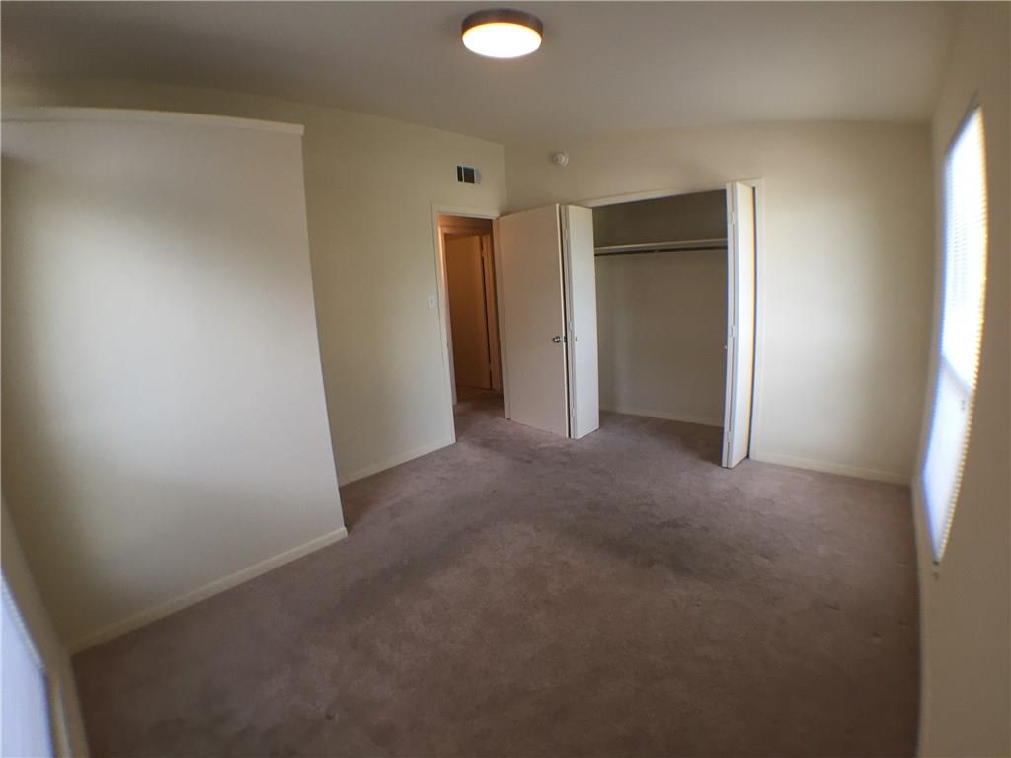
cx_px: 506
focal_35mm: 29
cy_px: 379
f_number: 2.2
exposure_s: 1/30
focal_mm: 4.15
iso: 40
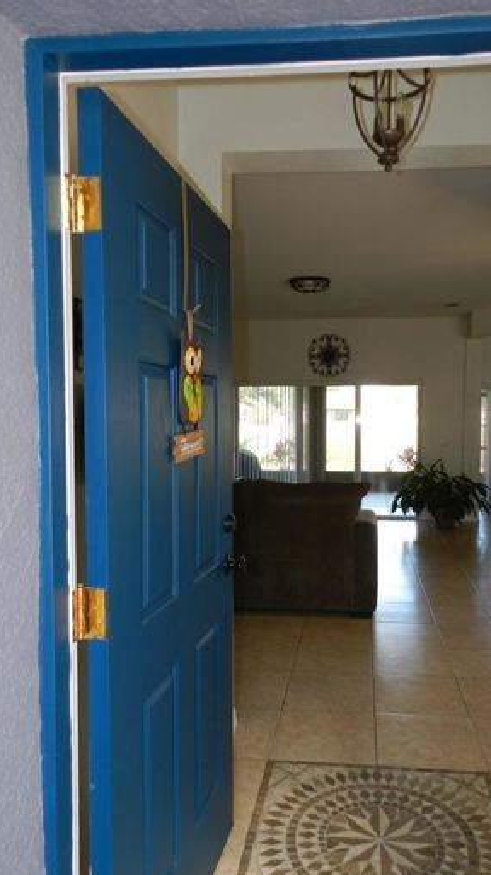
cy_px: 449
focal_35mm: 26
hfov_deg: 44.0
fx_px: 603
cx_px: 303
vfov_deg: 71.9
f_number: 3.4
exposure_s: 1/50
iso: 160
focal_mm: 4
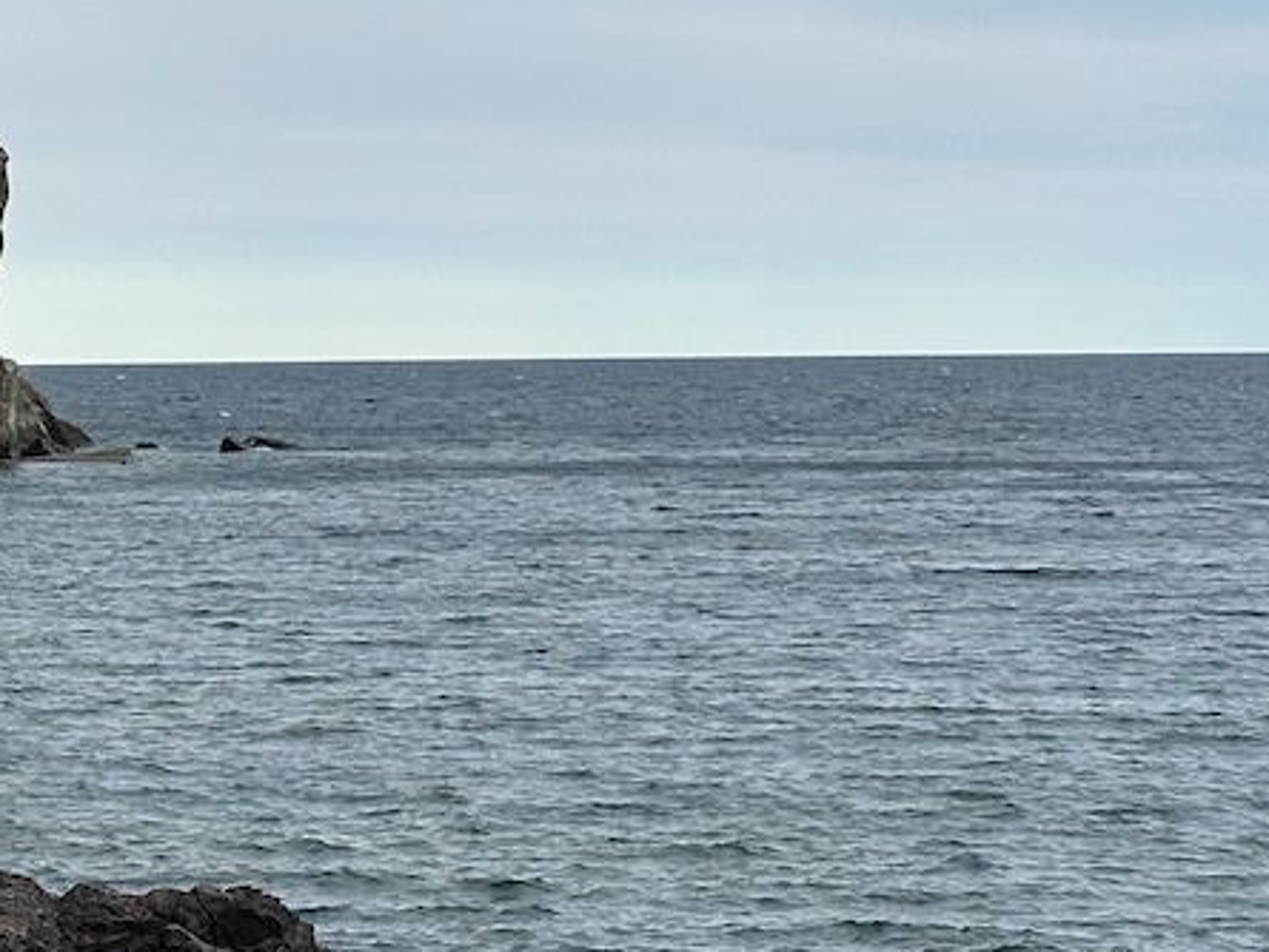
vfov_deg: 10.6
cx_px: 354
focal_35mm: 138
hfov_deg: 14.3
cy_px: -103
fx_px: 5060
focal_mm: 6.86
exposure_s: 1/2976
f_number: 1.78
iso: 64
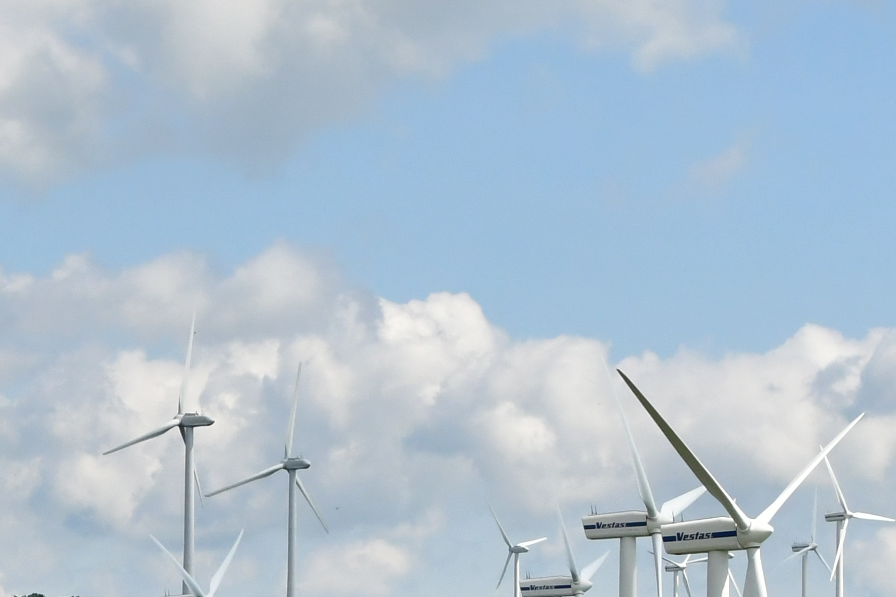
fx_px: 4281
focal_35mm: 172
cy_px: 595
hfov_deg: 11.9
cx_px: 227
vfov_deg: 7.9
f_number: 14
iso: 1250
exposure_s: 1/1600
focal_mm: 35
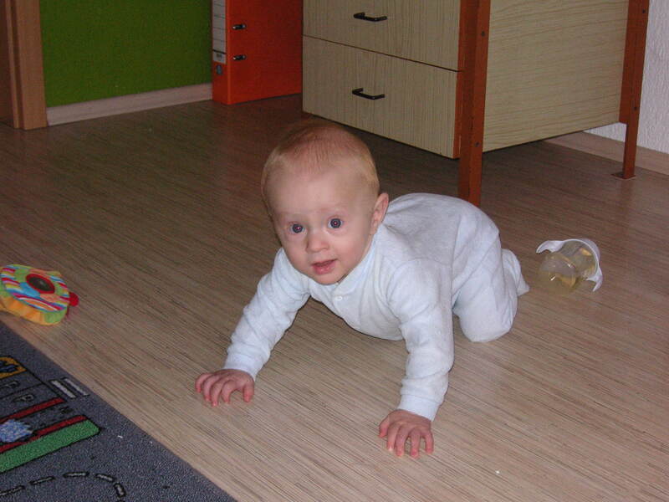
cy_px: 251
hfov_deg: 33.2
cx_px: 334
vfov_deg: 25.2
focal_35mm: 58
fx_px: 1121
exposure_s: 1/60
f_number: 3.7
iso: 160
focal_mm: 9.6
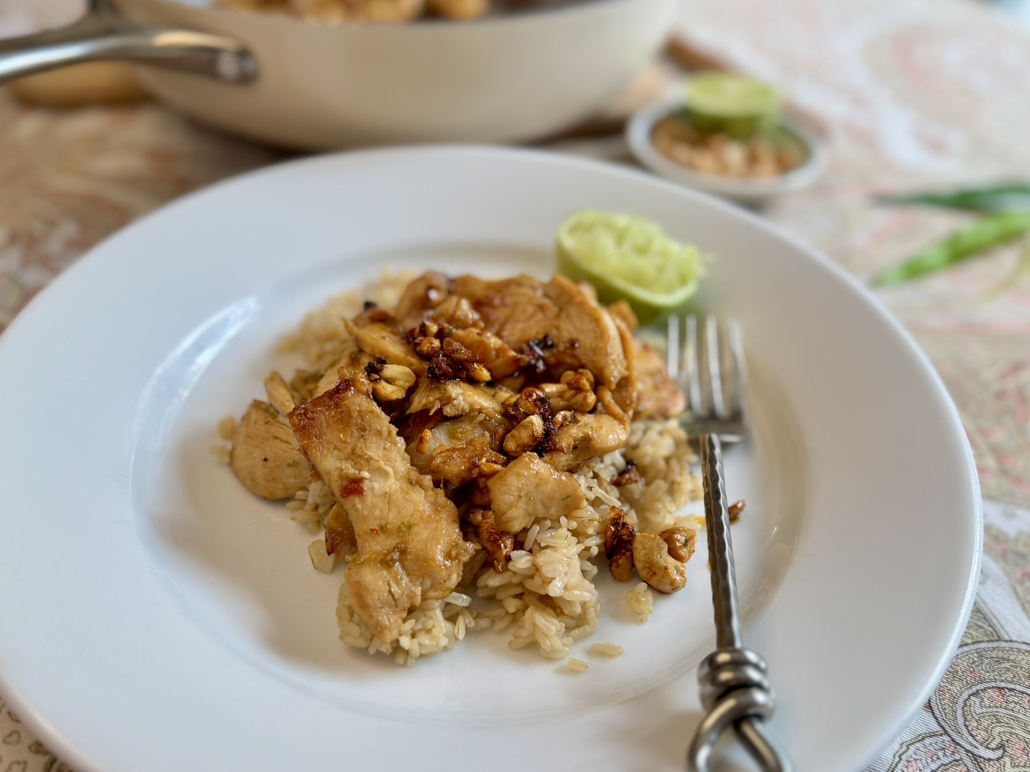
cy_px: 386
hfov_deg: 71.6
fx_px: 714
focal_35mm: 24
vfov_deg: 56.8
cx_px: 515
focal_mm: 6.76
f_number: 1.78
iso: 64
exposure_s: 1/177
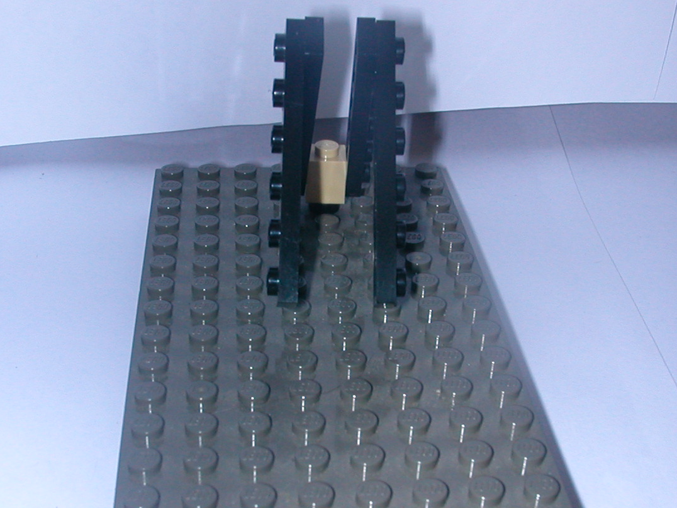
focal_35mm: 55
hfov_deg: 34.9
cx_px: 318
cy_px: 333
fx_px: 1076
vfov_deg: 26.4
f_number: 4.5
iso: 100
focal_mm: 5.6
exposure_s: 1/59.9
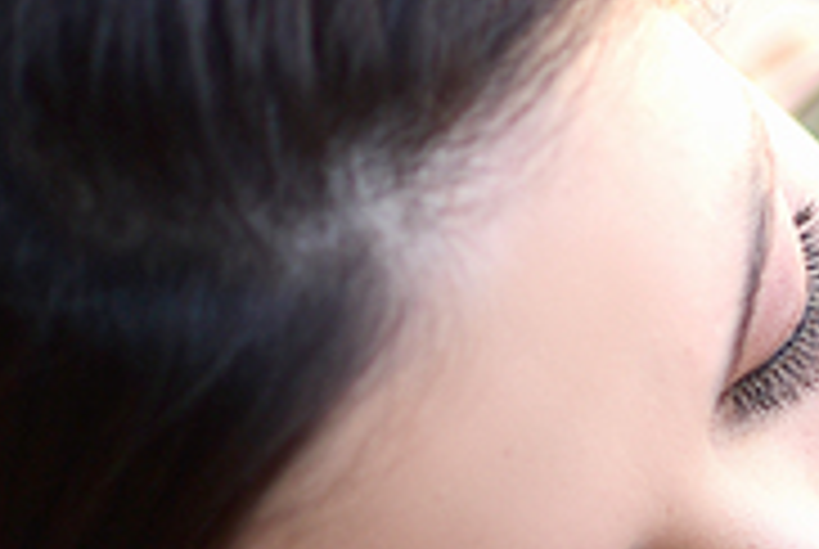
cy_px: 1060
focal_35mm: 559
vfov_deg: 2.5
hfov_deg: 3.6
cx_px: 1638
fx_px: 12738
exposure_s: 1/400
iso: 100
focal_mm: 85
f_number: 1.8
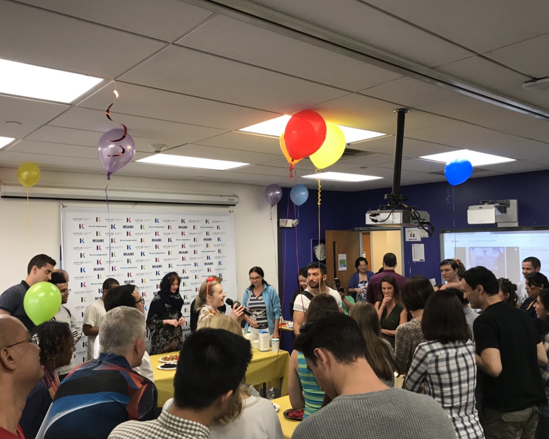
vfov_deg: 48.5
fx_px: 487
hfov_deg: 58.7
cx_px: 260
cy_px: 218
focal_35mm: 30
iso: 25
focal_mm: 3.99
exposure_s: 1/30
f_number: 1.8
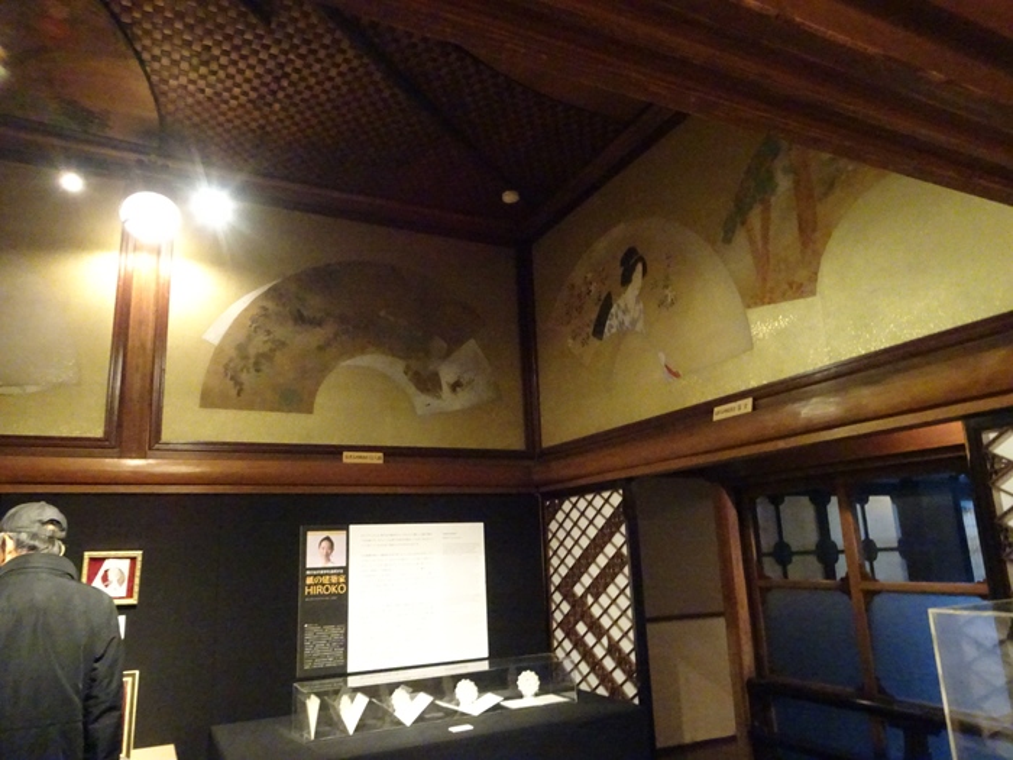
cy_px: 380
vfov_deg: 56.8
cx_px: 506
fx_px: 702
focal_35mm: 24
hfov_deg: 71.6
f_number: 3.5
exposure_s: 1/30
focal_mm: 4.1
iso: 3200
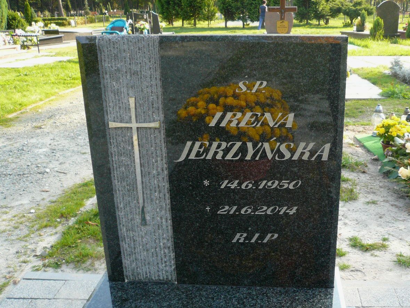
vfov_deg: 37.6
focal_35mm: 38
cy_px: 179
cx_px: 267
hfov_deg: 48.3
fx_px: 450
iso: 100
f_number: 2.8
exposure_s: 1/200
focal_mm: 4.6
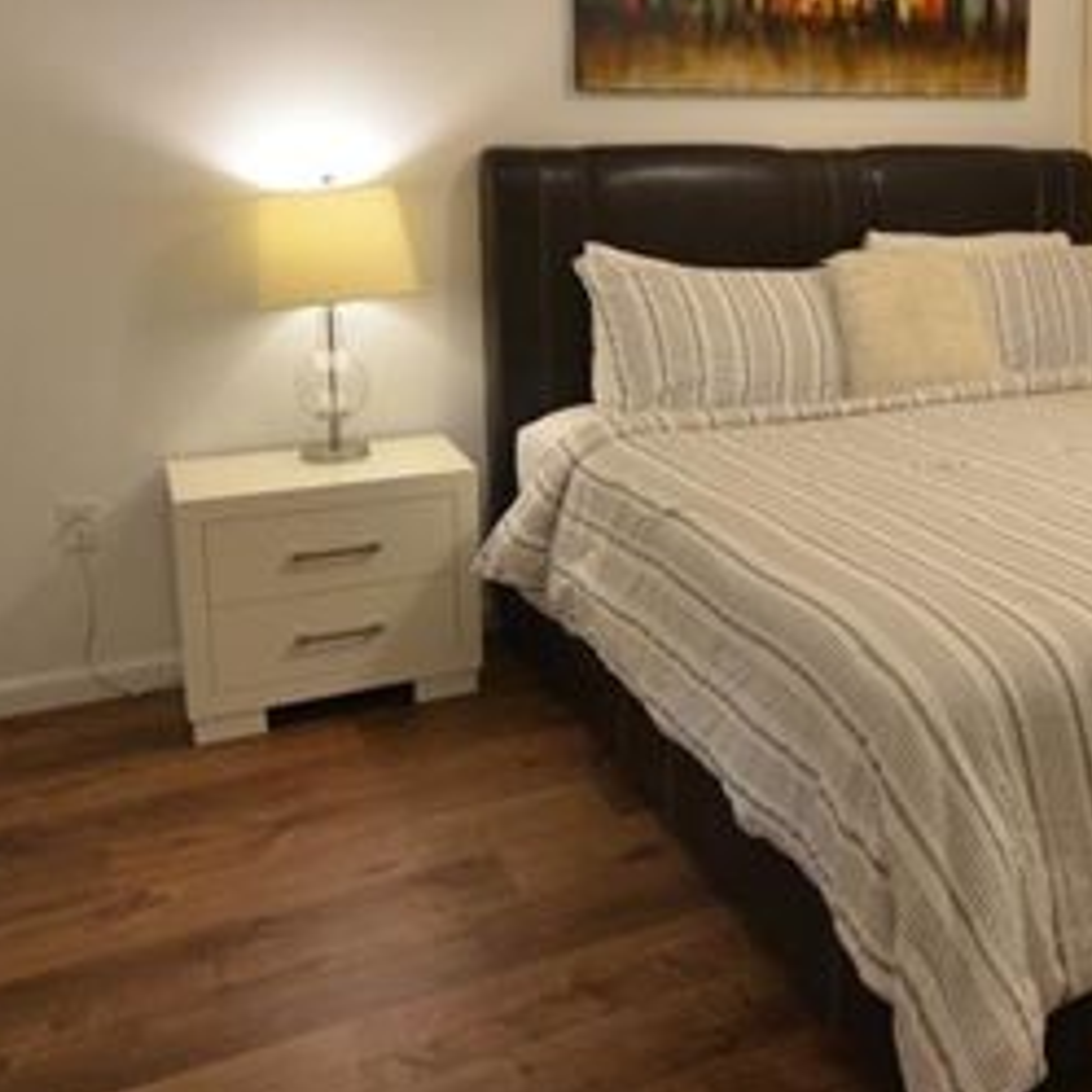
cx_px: 892
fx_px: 1285
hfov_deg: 43.6
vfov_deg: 44.9
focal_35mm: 36
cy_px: 316
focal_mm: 10
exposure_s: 1/30
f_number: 4
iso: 800
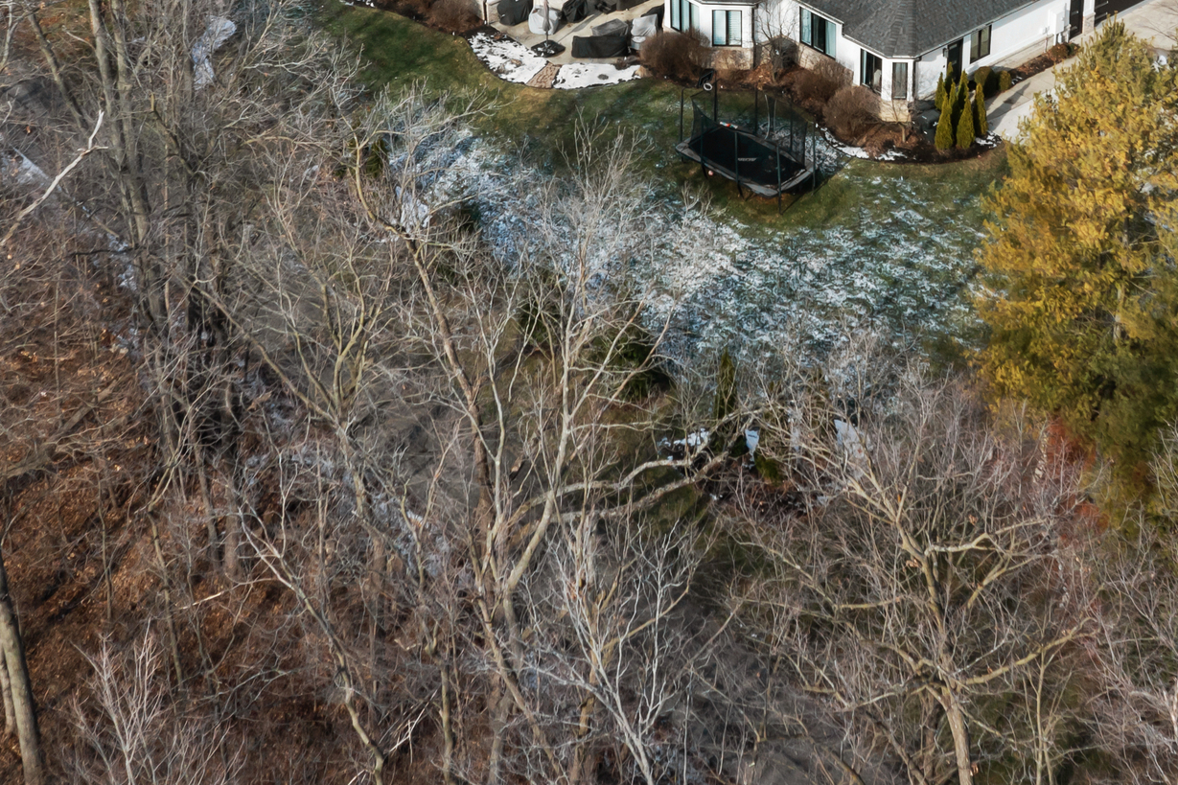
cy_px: -162
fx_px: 2290
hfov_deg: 28.7
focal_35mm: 70
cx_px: 760
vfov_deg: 18.4
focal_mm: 10.26
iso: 100
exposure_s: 1/160
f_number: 4.5
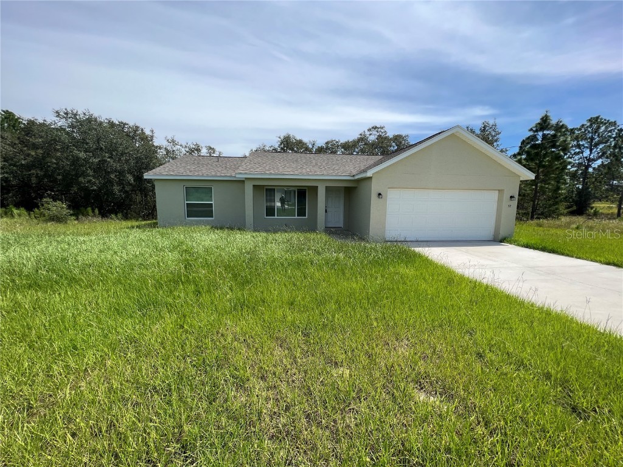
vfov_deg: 89.9
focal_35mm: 13
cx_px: 312
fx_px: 234
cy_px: 234
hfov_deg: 106.2
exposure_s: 1/1206
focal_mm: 1.57
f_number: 1.8
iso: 32
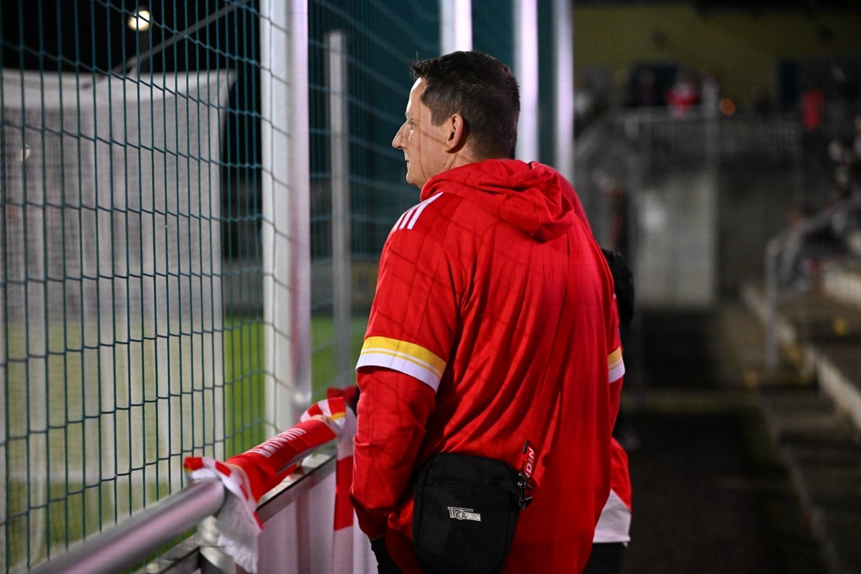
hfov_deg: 19.5
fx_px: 2511
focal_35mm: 105
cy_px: 287
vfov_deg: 13.0
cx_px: 430
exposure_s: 1/1000
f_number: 2.8
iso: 10000
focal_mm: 105
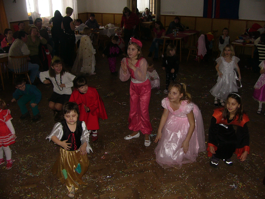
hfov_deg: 52.6
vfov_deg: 40.7
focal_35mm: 35
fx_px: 268
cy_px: 100
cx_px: 132
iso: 100
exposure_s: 1/30
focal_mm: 4.6
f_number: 2.8
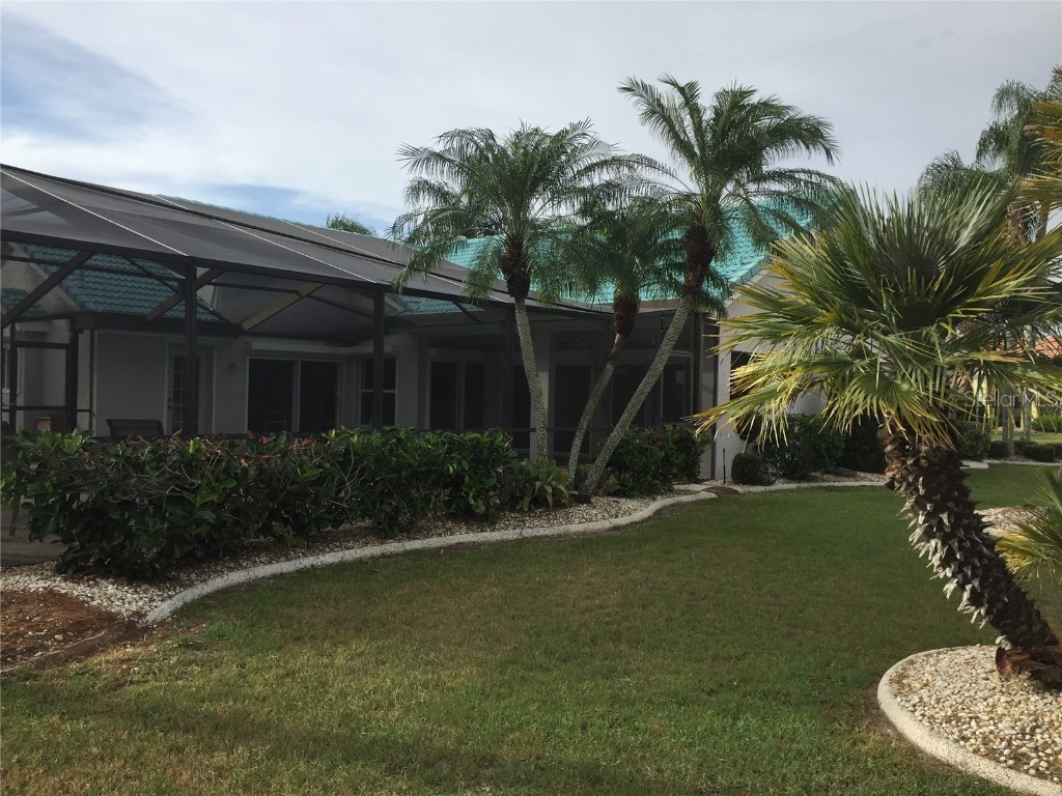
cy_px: 398
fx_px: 890
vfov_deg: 48.2
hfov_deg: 61.7
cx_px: 531
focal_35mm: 29
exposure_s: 1/1721
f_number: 2.2
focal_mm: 4.15
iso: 32
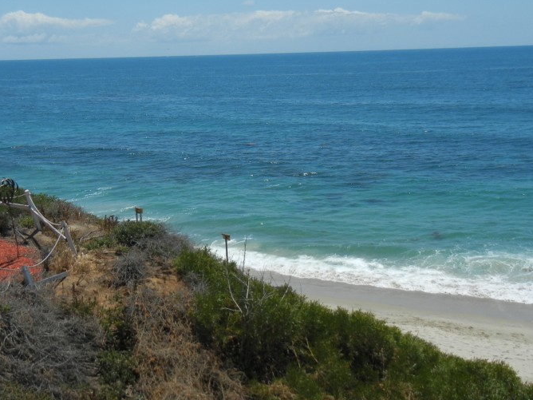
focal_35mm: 46
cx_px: 203
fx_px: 708
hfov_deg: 41.0
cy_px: 189
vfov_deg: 31.5
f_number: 7
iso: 160
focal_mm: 5.4
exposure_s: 1/748
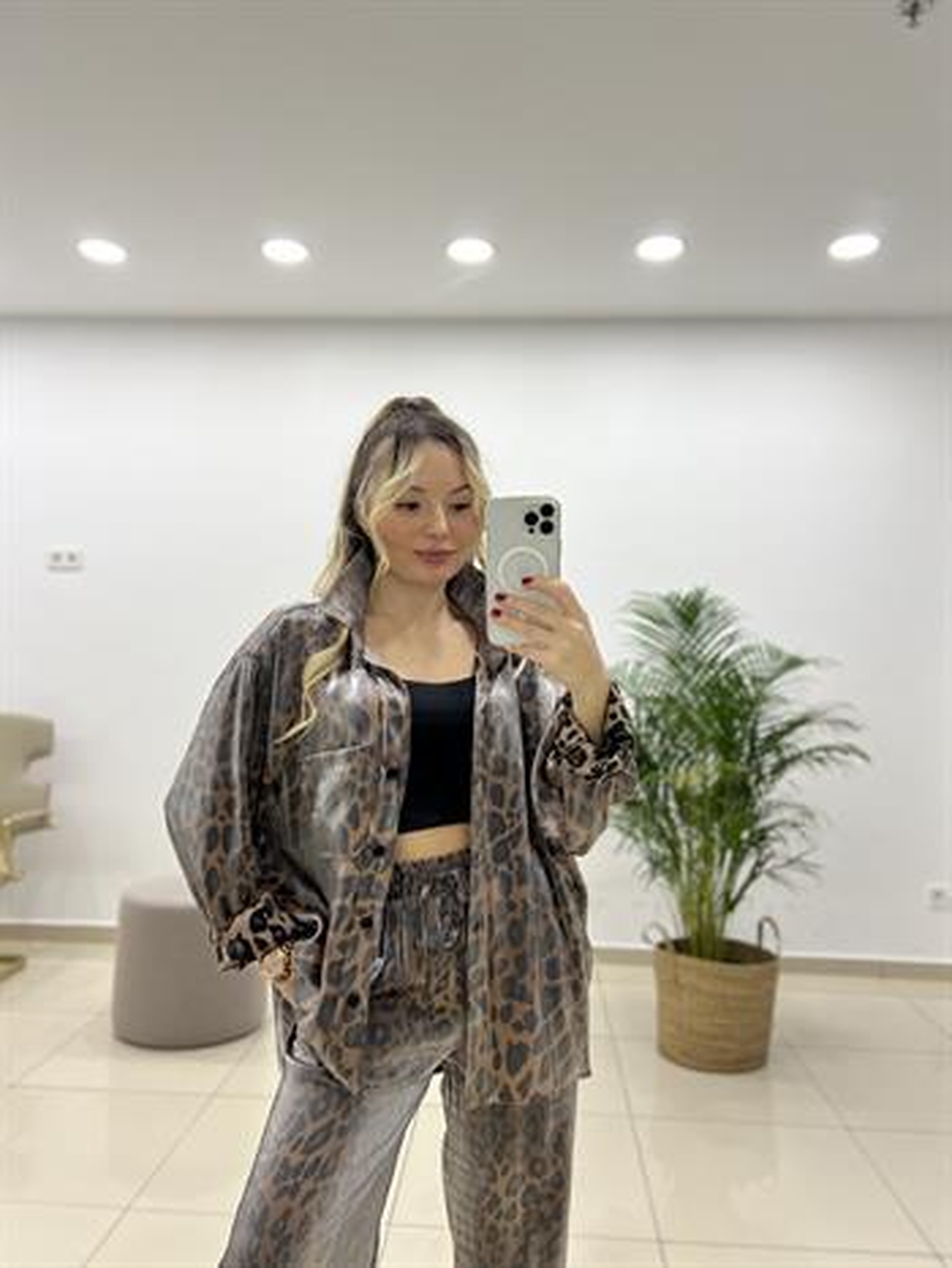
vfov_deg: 67.3
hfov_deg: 53.1
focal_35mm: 26
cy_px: 634
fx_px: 953
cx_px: 476
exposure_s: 1/100
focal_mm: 5.7
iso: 100
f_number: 1.5
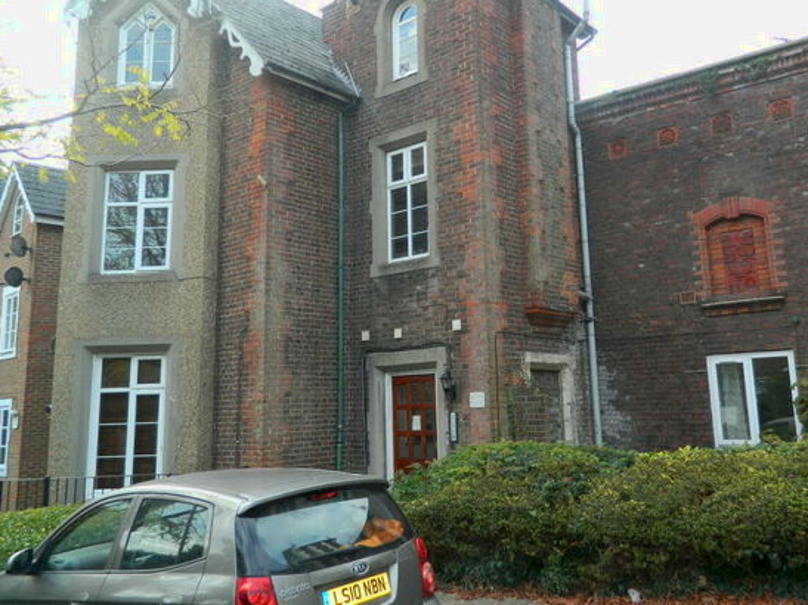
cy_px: 255
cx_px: 453
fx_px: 747
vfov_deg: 44.0
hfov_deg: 56.7
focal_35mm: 32
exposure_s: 1/200
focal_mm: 4.5
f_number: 3.1
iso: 110
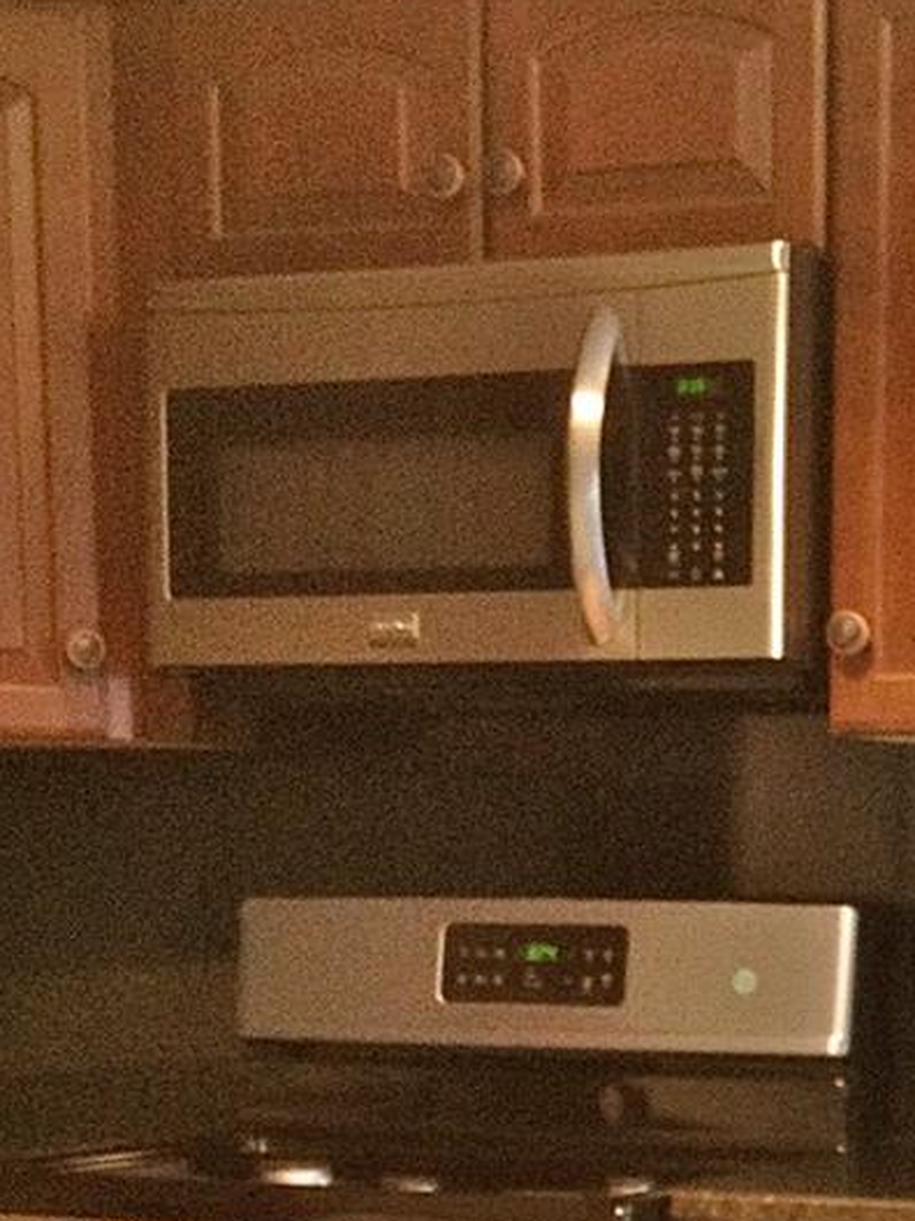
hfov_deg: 14.4
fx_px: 3596
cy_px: 1494
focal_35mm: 102
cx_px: 771
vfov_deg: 18.2
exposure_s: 1/20
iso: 160
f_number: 2.4
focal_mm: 4.28
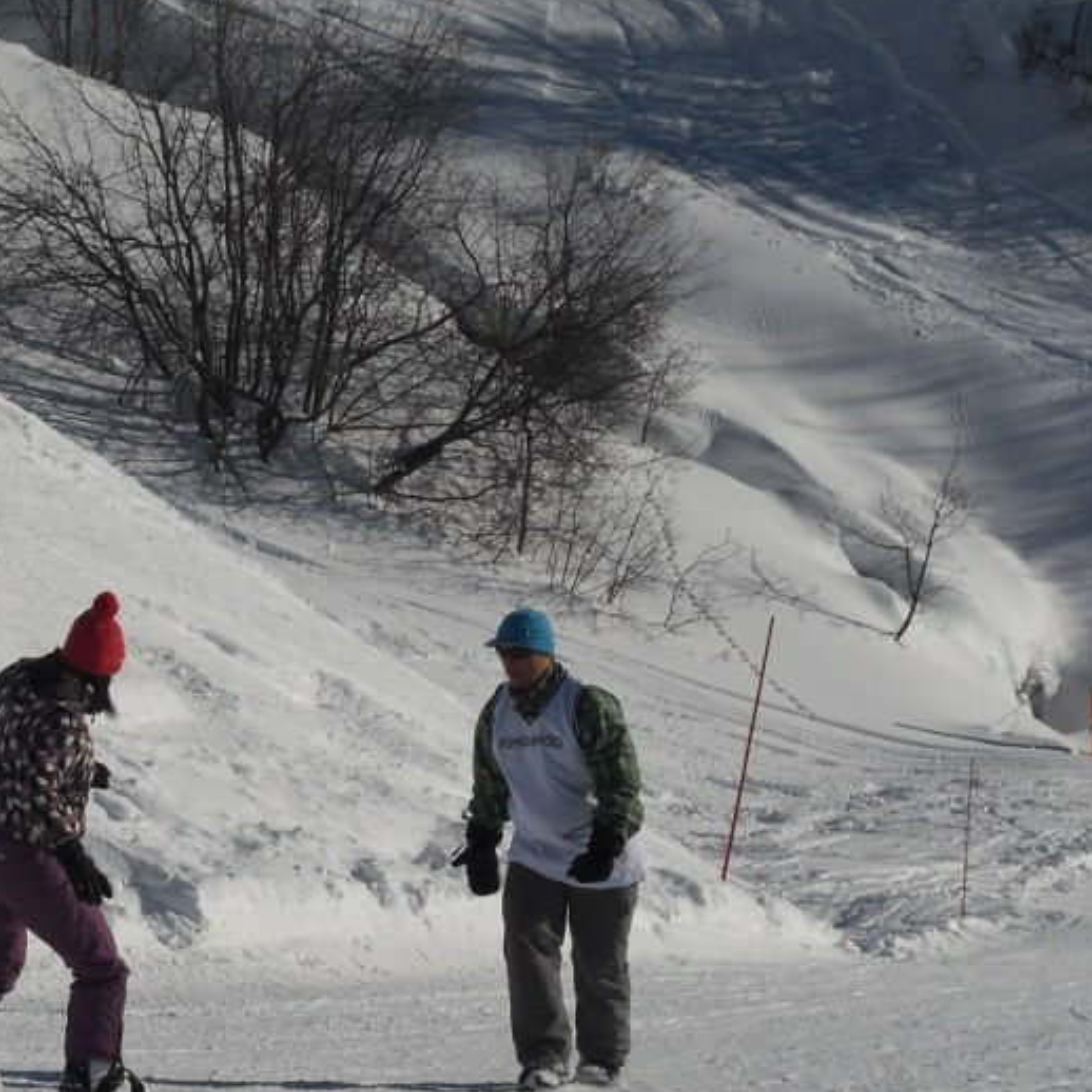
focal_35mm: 166
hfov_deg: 10.5
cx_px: 226
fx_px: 5925
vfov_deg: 10.5
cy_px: 780
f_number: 10.5
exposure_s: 1/500
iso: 80
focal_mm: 17.3
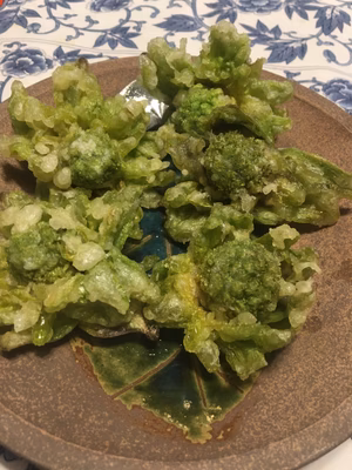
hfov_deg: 48.2
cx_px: 176
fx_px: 393
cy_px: 235
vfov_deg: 61.7
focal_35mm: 29
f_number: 2.2
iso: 100
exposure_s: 1/30
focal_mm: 4.15
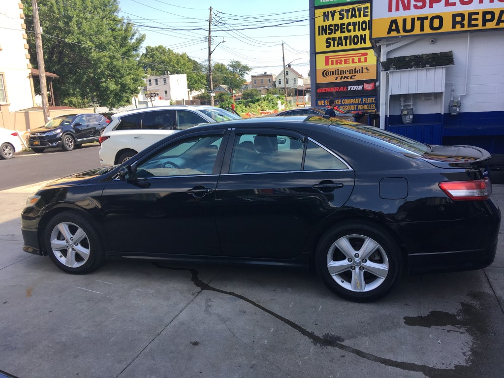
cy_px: 189
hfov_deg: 61.7
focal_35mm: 29
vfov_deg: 48.2
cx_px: 252
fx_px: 422
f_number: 2.2
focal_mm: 4.15
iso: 25
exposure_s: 1/442
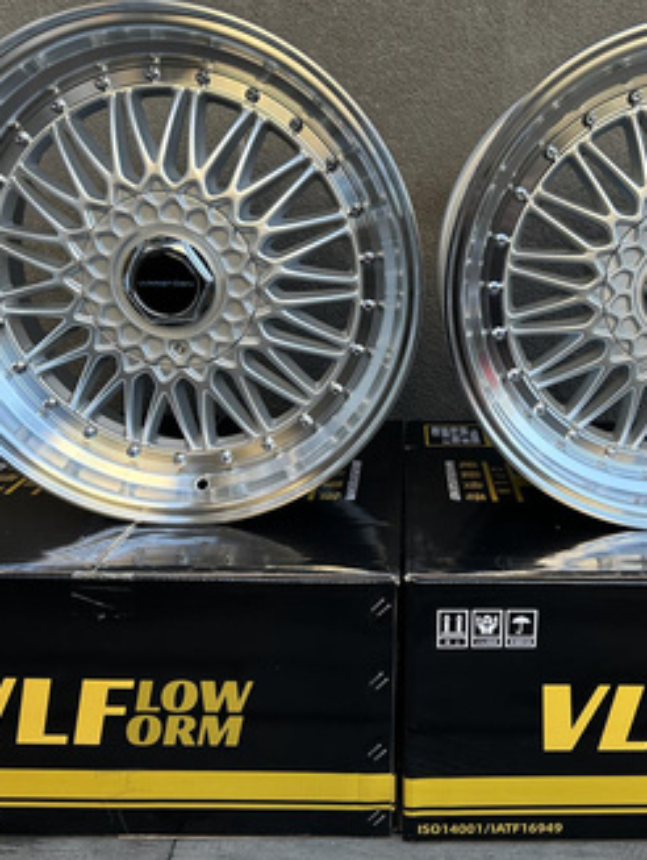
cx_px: 429
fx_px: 821
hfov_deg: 42.5
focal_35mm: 33
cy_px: 423
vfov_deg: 55.3
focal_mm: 6.86
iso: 80
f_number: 1.78
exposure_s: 1/252
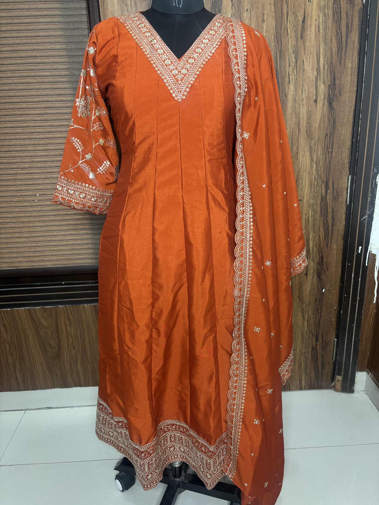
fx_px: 380
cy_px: 252
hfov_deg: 53.1
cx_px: 190
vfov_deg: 67.3
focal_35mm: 26
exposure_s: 1/50
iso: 200
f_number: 1.6
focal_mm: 5.96
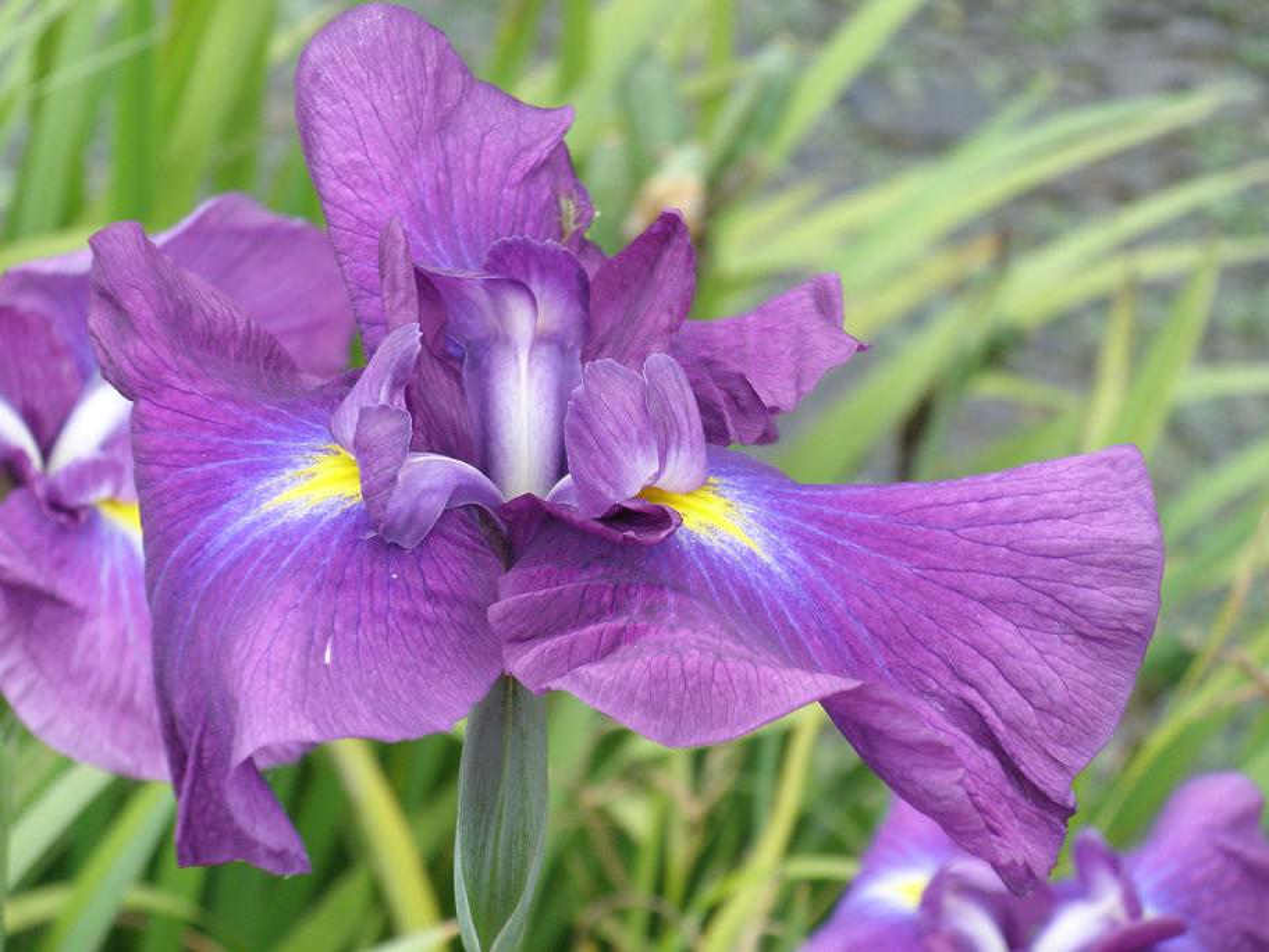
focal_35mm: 159
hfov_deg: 12.4
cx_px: 634
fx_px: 5829
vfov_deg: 9.3
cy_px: 476
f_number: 5.1
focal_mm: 28.1
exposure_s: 1/125
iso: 125
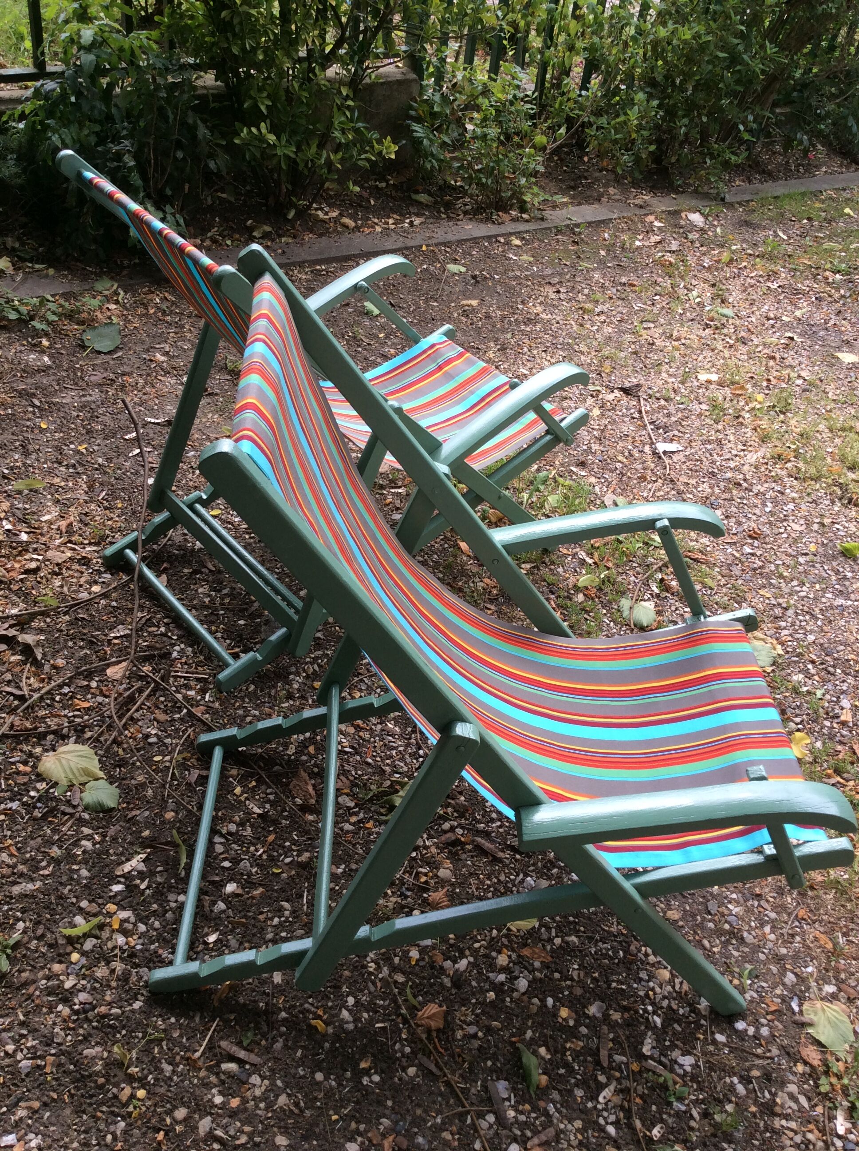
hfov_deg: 44.1
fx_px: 1062
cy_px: 576
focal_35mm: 32
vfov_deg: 56.9
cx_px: 430
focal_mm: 3.3
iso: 32
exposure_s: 1/248
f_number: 2.4
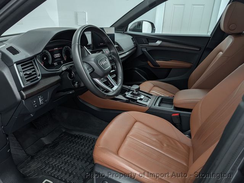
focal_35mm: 24
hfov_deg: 71.6
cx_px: 122
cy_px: 92
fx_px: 169
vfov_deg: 56.8
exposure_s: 1/120
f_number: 1.68
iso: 31
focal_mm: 6.9
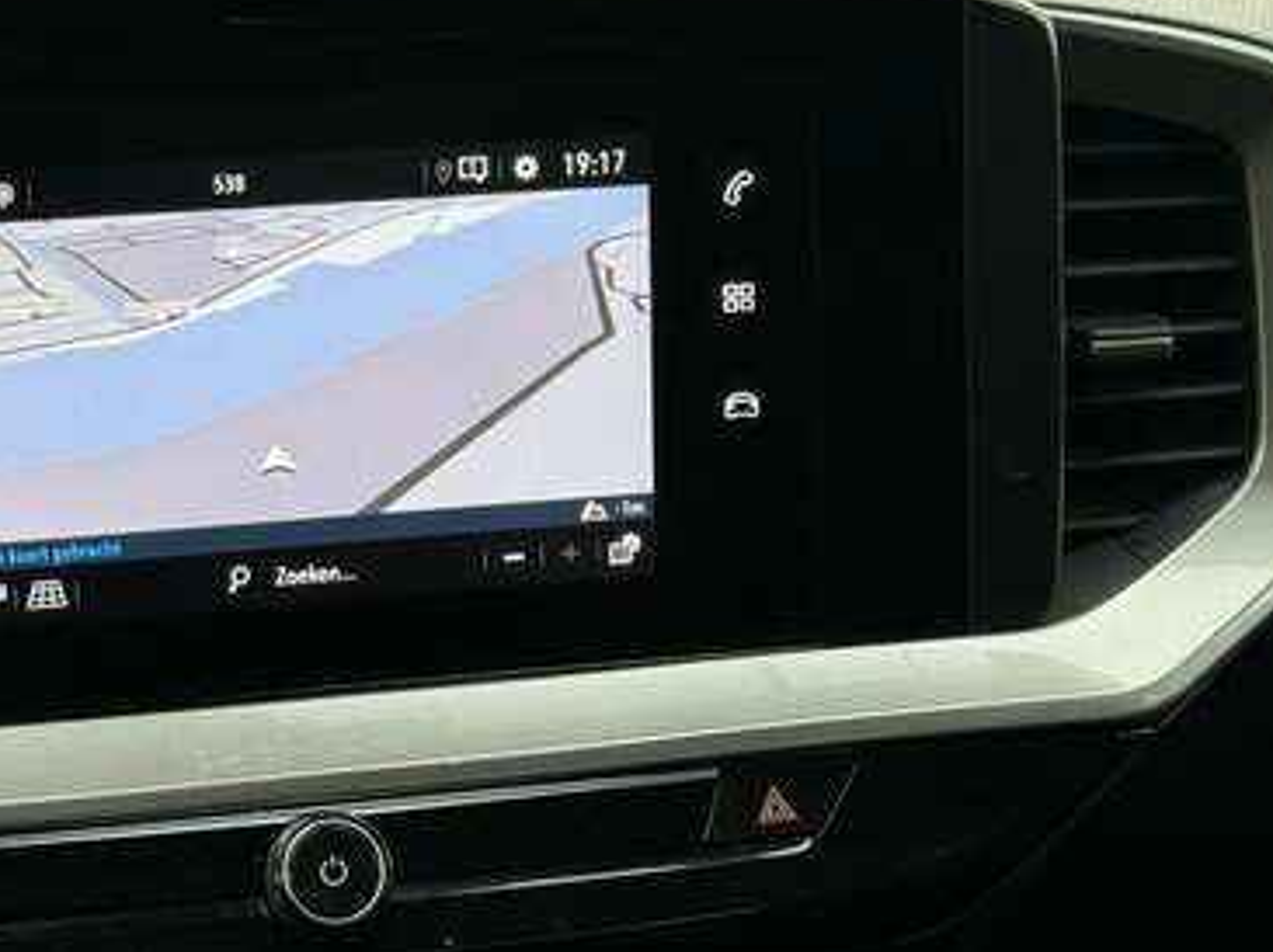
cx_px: 379
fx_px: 3087
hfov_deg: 23.2
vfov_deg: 17.5
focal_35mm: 84
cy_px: 278
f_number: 1.78
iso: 80
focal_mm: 6.76
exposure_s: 1/179
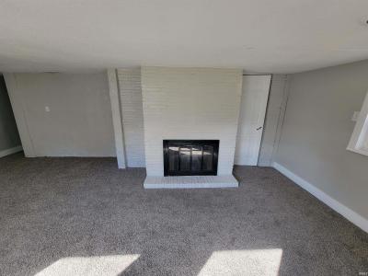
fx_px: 138
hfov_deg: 106.2
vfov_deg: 89.9
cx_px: 184
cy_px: 138
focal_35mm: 13
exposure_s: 1/60
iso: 50
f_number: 2.2
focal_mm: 2.2
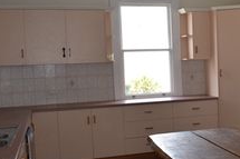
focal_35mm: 59
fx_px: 393
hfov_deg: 31.5
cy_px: 92
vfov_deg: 22.9
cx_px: 237
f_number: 5.6
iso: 720
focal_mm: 18
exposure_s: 1/125
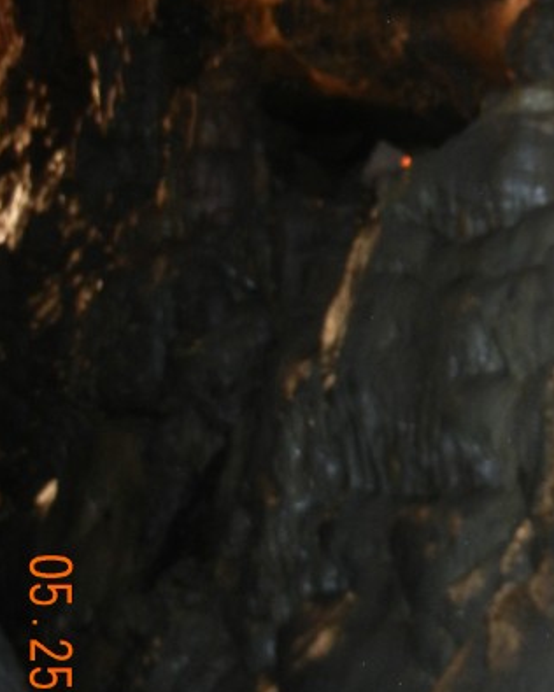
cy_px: 208
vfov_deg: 24.9
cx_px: 584
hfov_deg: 19.4
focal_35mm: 76
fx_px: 1558
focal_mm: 5.4
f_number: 3.5
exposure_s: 1/30
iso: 400
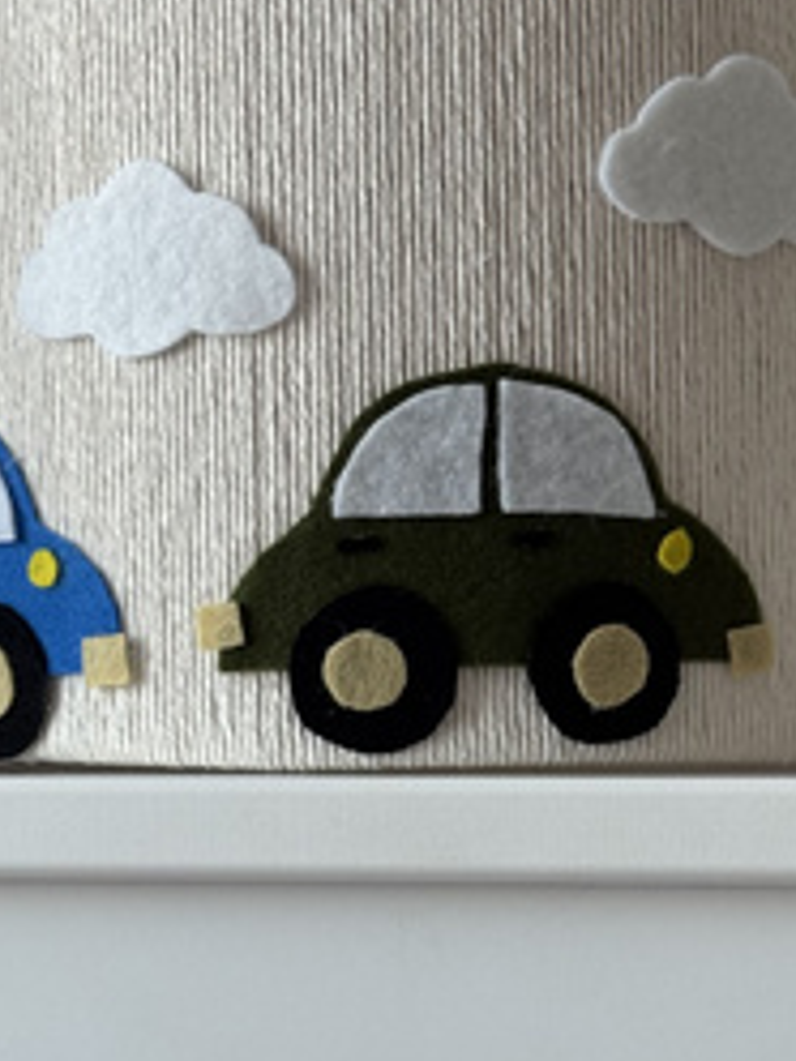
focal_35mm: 116
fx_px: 3557
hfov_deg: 12.8
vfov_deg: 16.9
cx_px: 394
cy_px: 740
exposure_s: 1/99
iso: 100
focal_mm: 6.76
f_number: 1.78
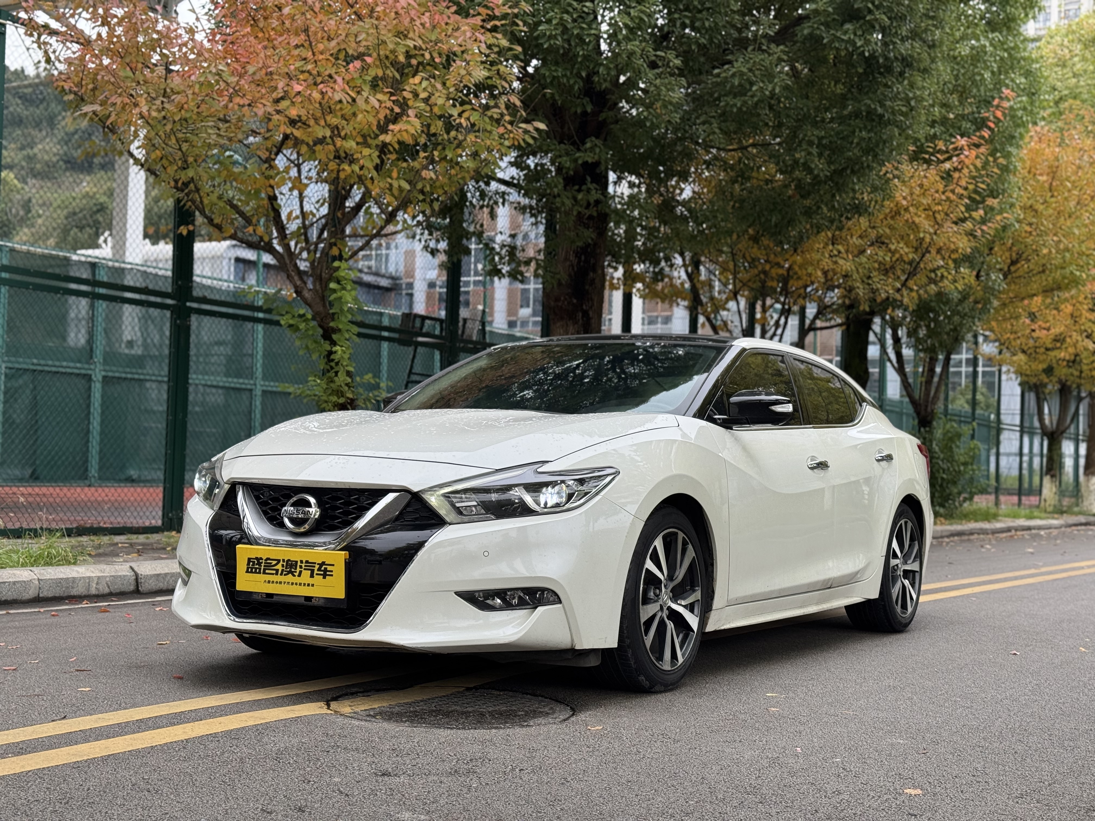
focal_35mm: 48
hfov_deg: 39.7
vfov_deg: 30.3
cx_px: 548
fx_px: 1518
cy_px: 410
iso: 64
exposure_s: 1/966
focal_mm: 6.76
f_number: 1.78
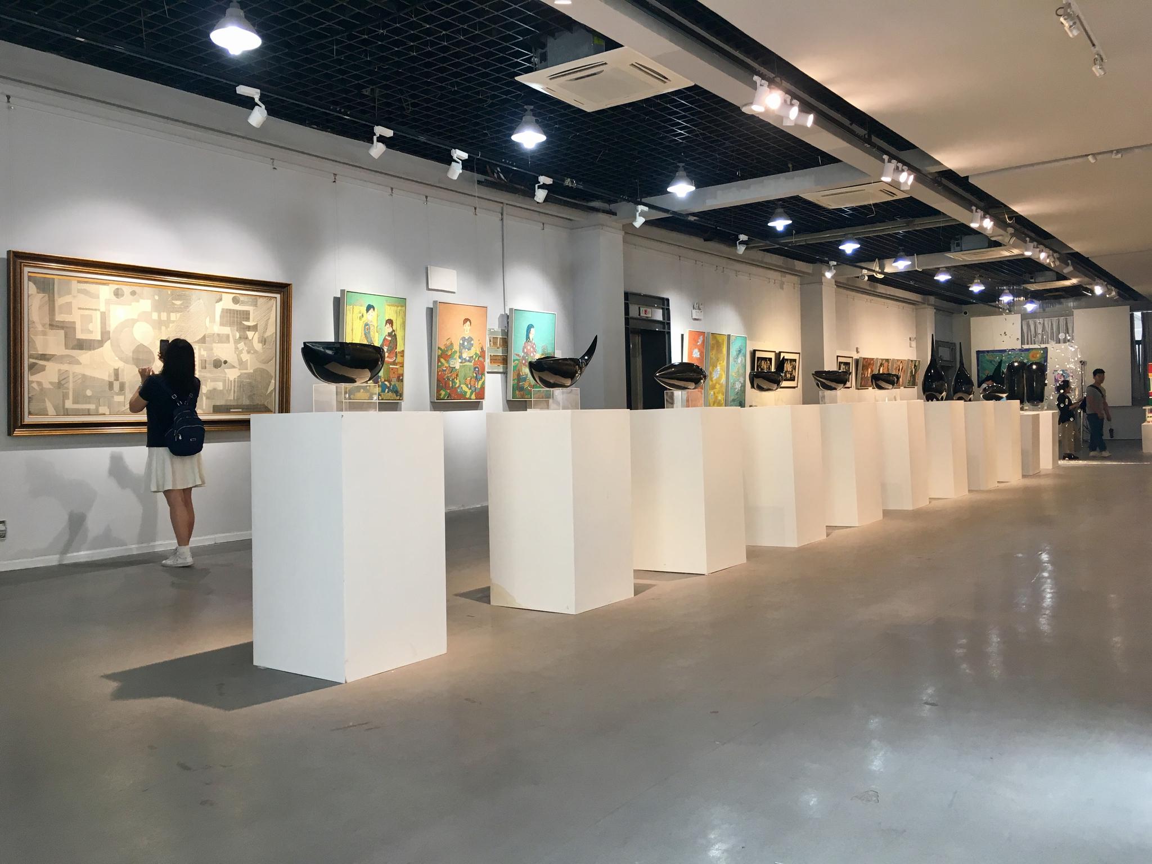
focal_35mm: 29
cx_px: 576
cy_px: 432
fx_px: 965
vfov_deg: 48.2
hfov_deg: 61.7
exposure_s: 1/33
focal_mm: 4.15
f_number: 2.2
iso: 32
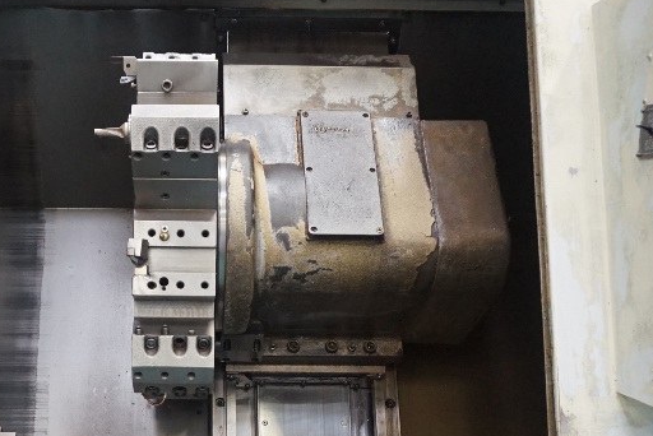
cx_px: 193
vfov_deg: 27.0
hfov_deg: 40.3
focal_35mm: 48
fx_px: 871
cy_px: 401
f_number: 3.5
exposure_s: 1/160
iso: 2000
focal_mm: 16
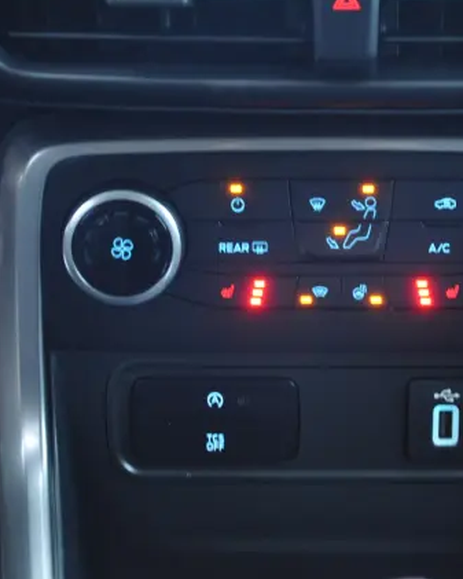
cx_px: 324
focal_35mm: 141
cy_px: 288
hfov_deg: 10.9
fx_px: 2414
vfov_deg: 13.7
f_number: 5.3
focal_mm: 66
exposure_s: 1/8
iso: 1600
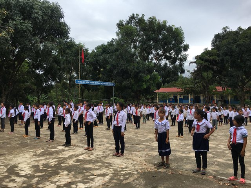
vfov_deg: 48.2
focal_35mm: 29
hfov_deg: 61.7
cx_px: 126
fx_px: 210
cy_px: 94
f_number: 2.2
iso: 25
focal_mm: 4.15
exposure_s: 1/986
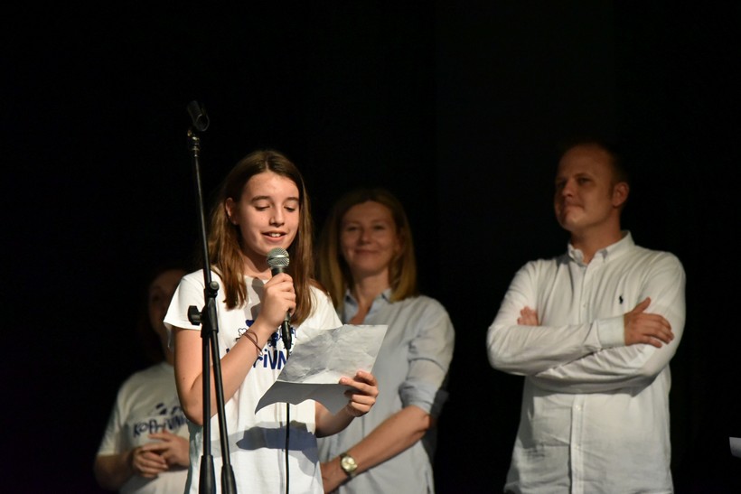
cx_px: 370
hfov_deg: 17.1
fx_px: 2470
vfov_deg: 11.4
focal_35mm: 120
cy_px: 247
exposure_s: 1/800
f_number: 4
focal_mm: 120
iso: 12800
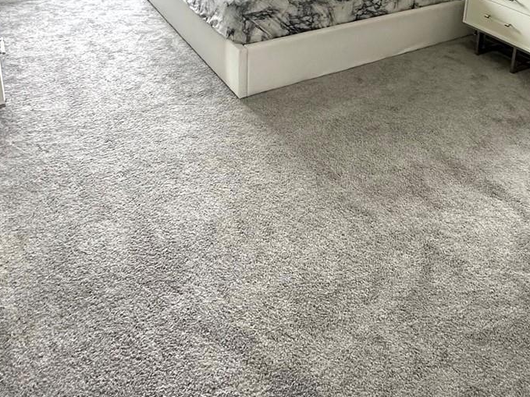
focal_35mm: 33
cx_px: 367
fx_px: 505
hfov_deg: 53.9
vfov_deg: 37.2
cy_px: -21
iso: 250
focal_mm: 2.22
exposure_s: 1/99
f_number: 2.2
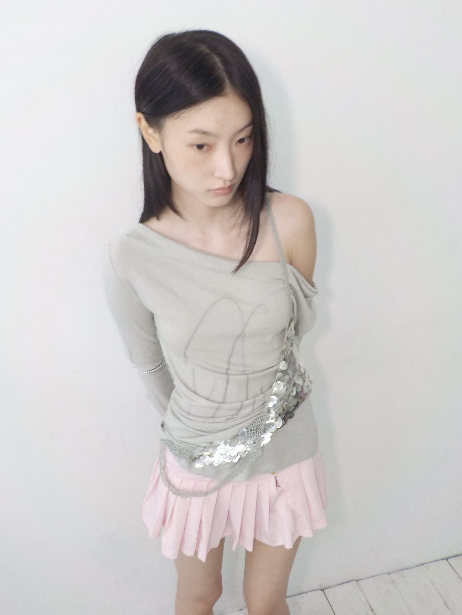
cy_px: 308
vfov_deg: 60.0
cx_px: 231
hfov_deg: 46.8
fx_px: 534
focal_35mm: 30
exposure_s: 1/30
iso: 220
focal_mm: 4.1
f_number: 3.3
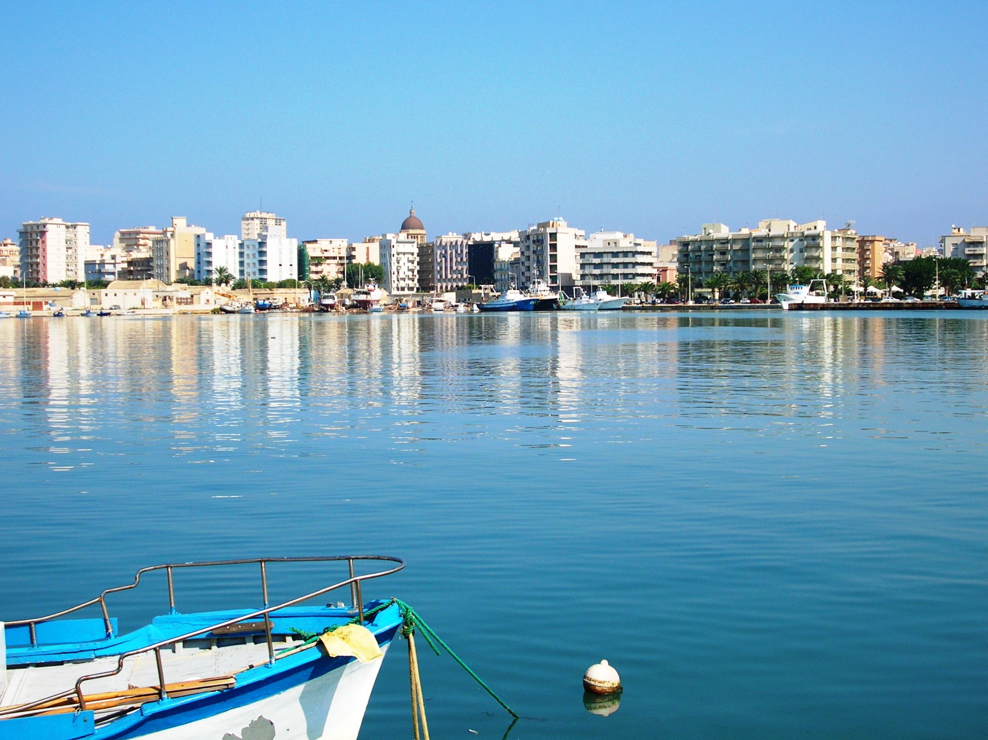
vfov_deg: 25.2
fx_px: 1654
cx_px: 494
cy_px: 370
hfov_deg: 33.3
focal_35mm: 58
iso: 50
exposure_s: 1/712
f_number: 3.5
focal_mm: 9.6
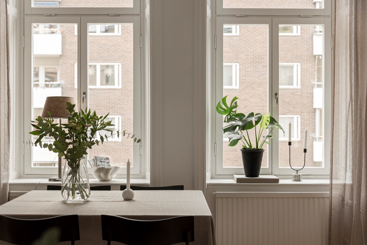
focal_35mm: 52
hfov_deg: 38.2
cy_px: 122
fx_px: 530
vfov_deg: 26.0
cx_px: 184
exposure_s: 1/8
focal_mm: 52
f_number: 4.5
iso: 250
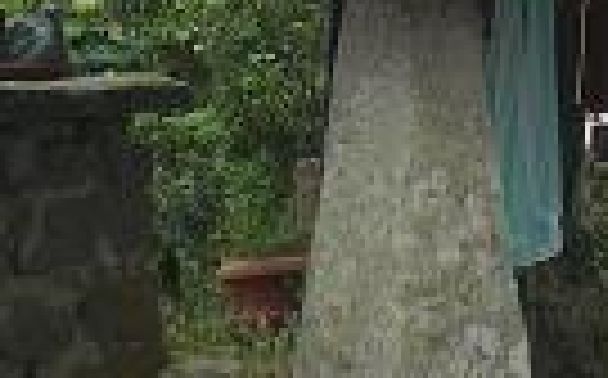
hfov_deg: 7.5
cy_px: -198
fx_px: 4650
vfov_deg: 4.6
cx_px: 338
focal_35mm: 281
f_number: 3.9
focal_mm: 9.3
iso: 64
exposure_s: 1/160
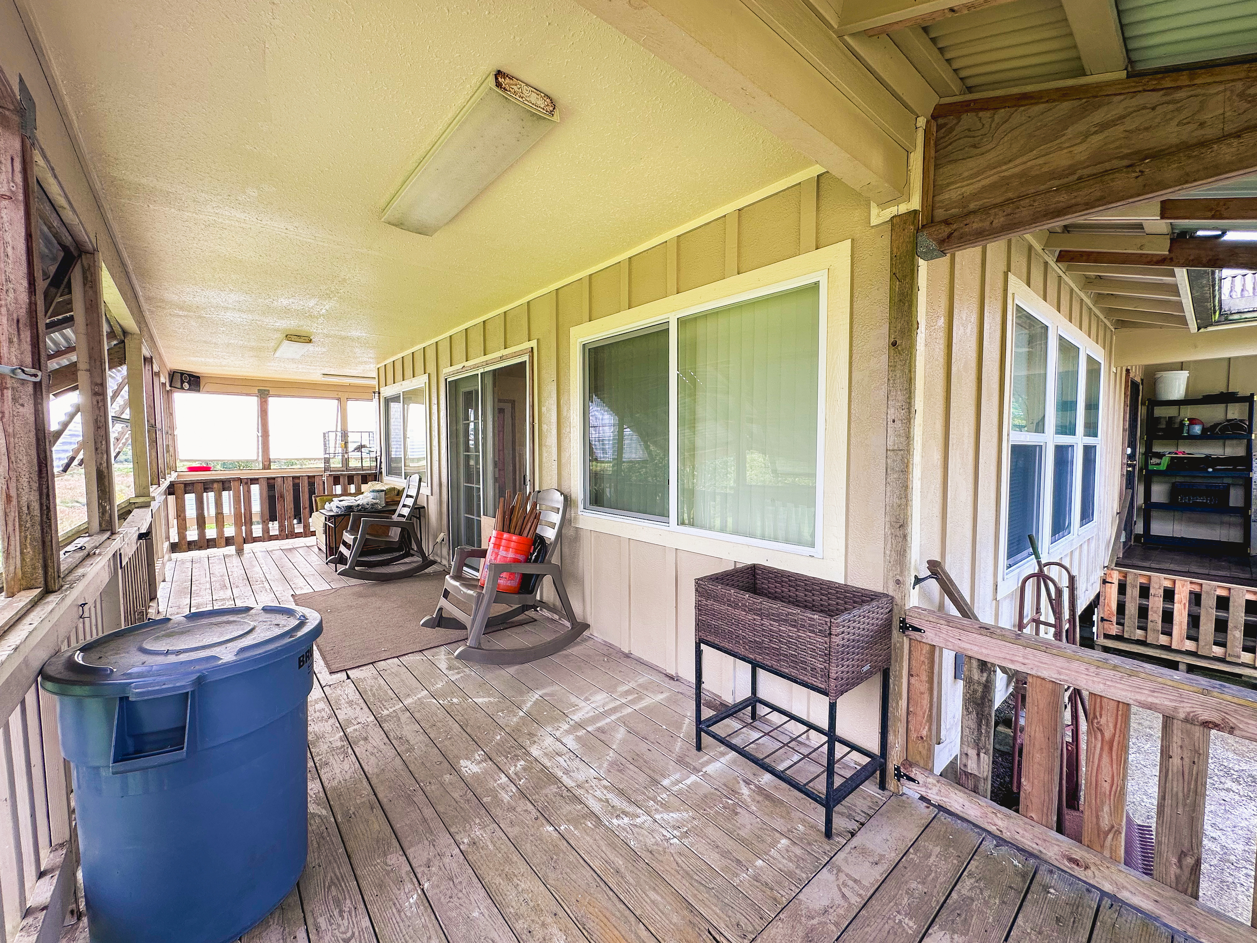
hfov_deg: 102.1
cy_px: 472
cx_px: 628
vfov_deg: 85.7
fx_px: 508
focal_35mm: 14
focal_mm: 2.22
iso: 40
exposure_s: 1/100
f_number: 2.2
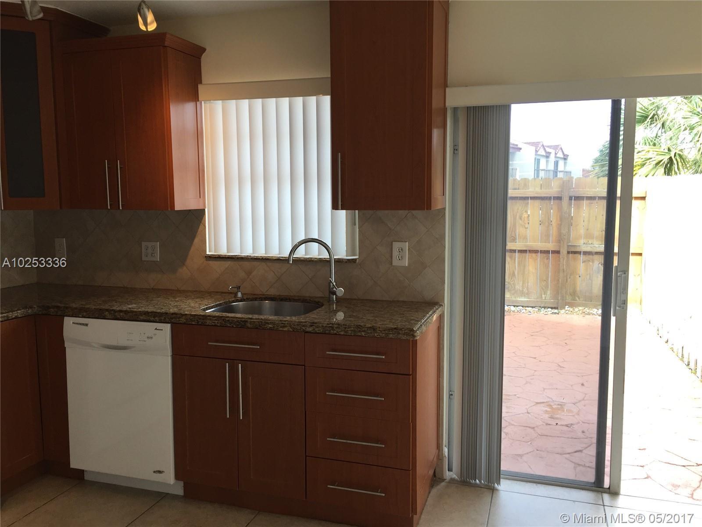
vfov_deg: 48.2
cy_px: 264
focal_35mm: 29
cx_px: 351
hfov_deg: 61.7
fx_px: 588
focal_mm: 4.15
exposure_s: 1/60
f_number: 2.2
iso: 32
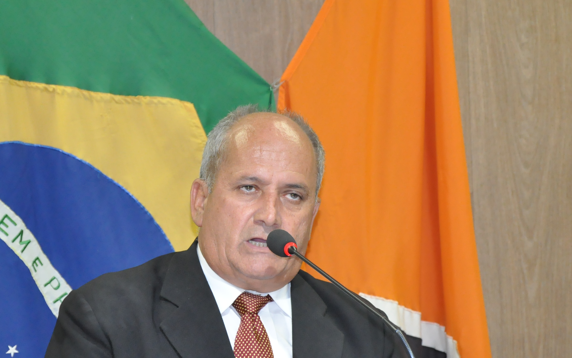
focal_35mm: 145
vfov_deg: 9.0
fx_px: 2260
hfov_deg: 14.4
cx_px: 218
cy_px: 258
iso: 2000
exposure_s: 1/60
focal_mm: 66
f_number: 5.3
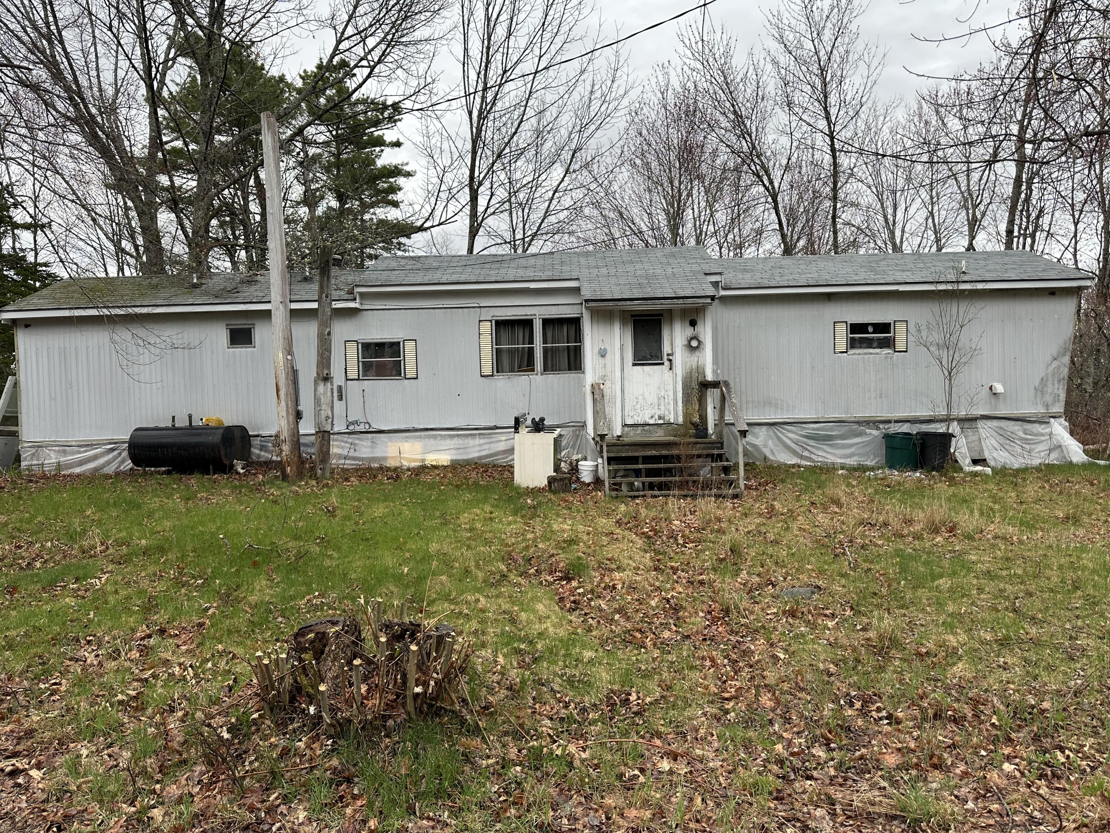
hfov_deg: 71.6
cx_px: 555
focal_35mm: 24
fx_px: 770
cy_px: 416
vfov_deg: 56.8
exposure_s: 1/121
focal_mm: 6.86
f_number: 1.78
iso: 80
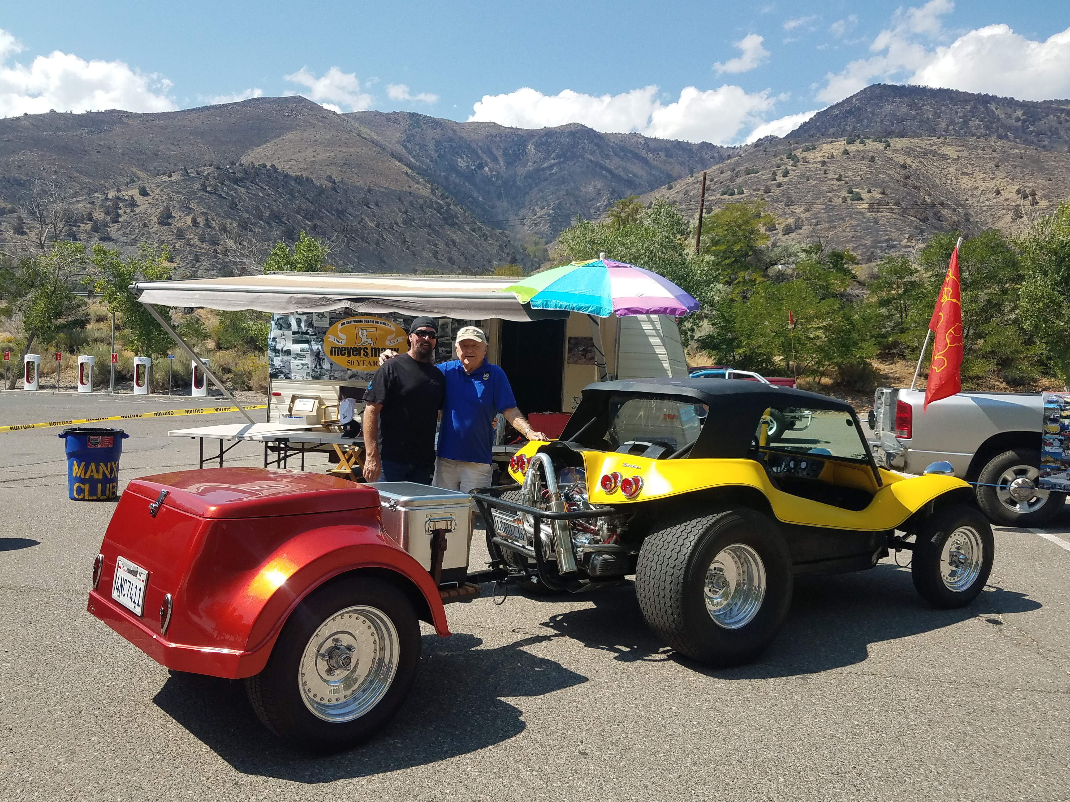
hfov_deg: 67.3
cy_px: 401
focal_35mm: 26
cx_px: 535
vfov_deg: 53.1
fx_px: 804
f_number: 1.7
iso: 40
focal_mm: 4.2
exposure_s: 1/1820
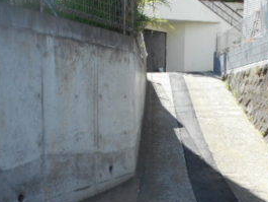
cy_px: 146
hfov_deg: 38.7
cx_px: 163
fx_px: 380
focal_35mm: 49
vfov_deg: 29.3
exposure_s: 1/320
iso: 80
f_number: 3.2
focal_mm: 4.6
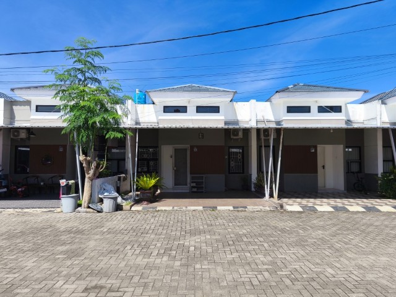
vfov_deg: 58.9
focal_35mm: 23
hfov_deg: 73.9
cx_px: 198
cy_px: 148
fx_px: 263
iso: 80
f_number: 1.7
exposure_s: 1/3206
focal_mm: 5.35
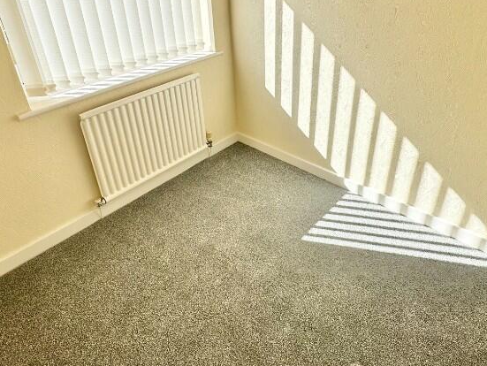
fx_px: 366
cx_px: 268
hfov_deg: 67.1
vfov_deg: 52.4
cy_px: 131
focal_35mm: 26
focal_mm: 2.22
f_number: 2.2
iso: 40
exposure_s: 1/422
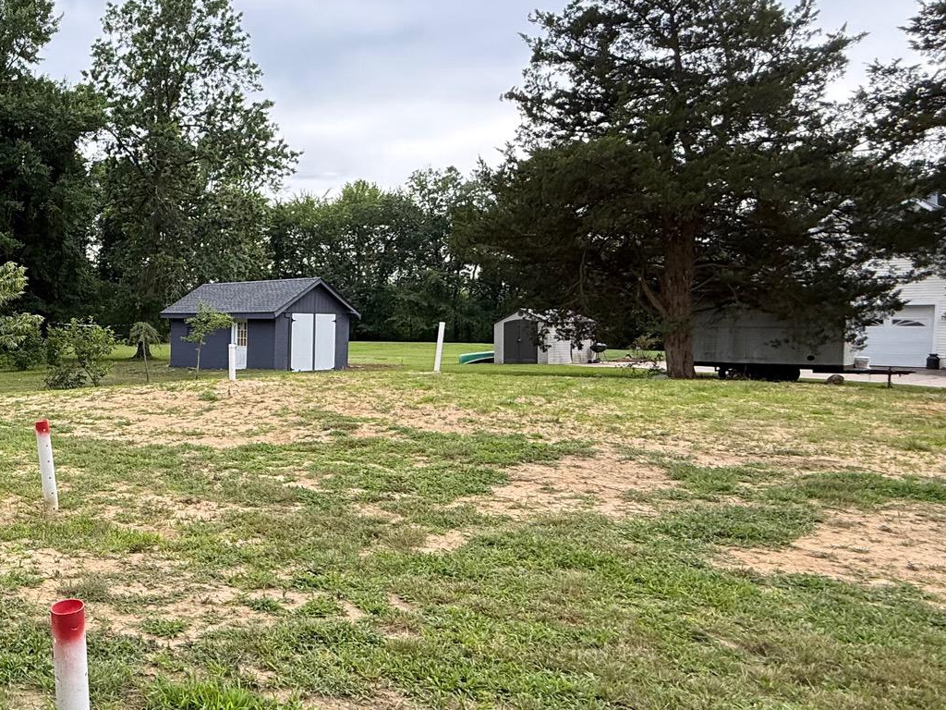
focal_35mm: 28
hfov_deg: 54.7
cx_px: 85
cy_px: 366
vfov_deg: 49.7
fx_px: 765
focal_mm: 2.22
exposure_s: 1/217
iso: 64
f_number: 2.2
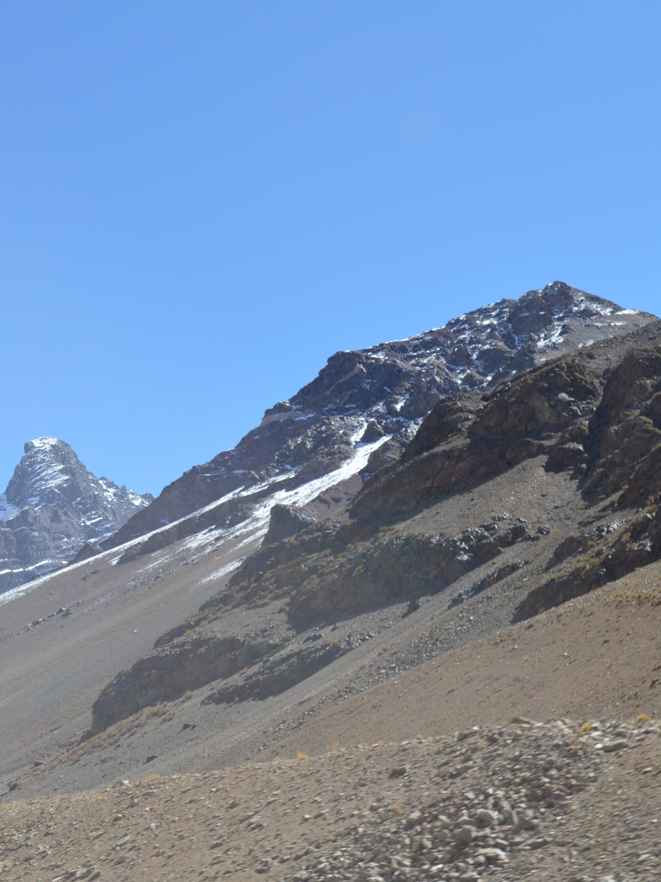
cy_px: 444
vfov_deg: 27.8
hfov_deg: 20.9
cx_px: 173
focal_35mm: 70
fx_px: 1782
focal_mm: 32
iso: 100
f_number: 7.1
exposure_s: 1/200
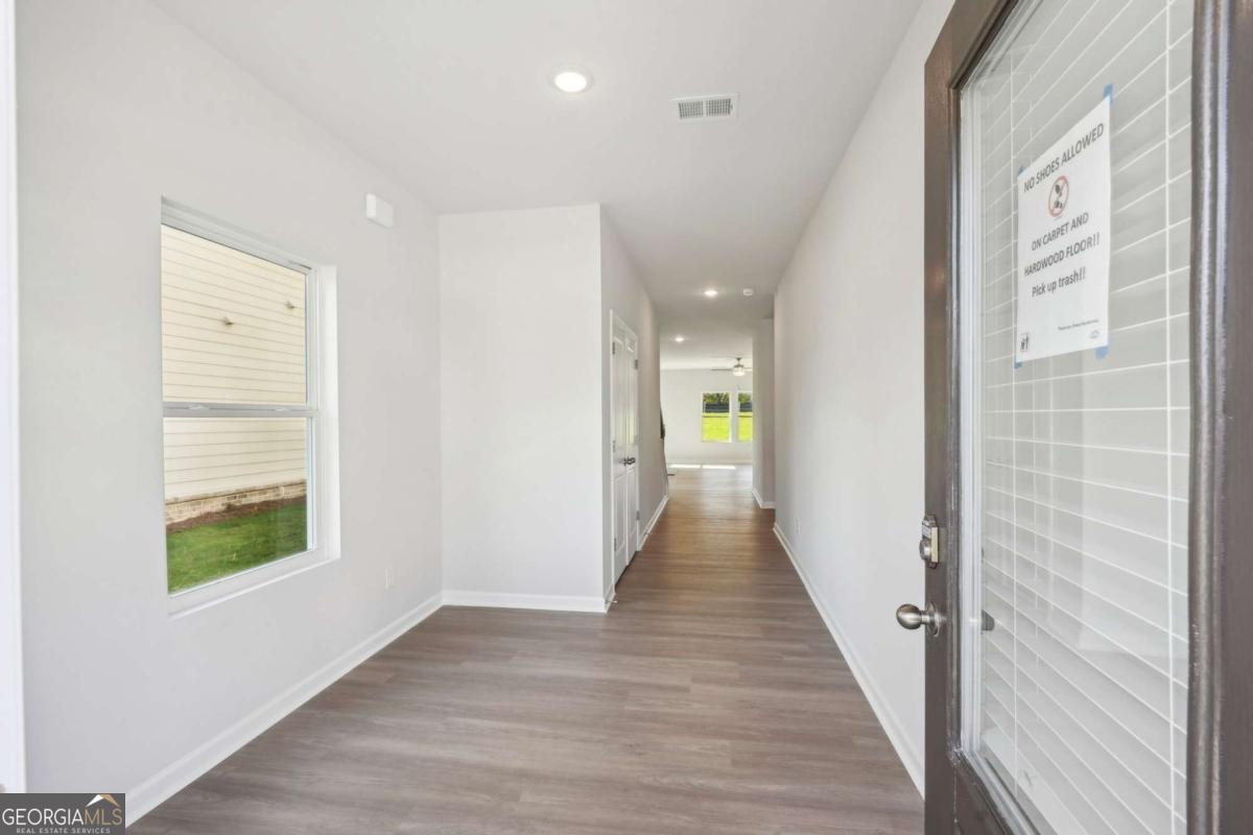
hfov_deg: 104.3
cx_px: 626
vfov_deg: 81.2
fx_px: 487
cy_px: 418
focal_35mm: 14
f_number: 8
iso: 320
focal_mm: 14
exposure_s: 1/40
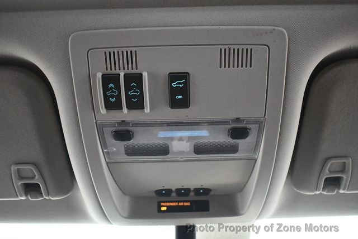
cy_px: 120
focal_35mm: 36
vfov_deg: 36.9
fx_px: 358
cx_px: 179
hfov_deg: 53.1
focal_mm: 18
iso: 4500
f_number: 3.5
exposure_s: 1/60
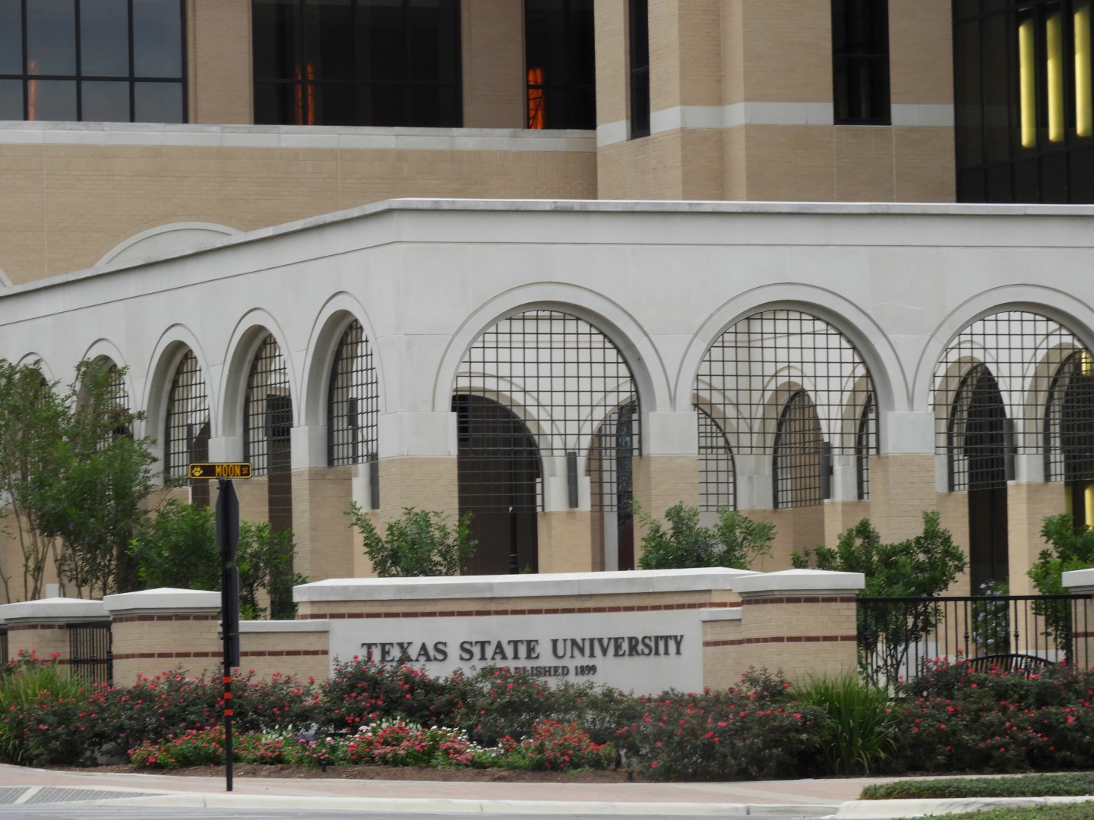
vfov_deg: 6.8
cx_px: 547
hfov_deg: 9.0
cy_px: 410
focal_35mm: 220
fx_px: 6953
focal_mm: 39.4
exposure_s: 1/60
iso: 125
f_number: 5.3
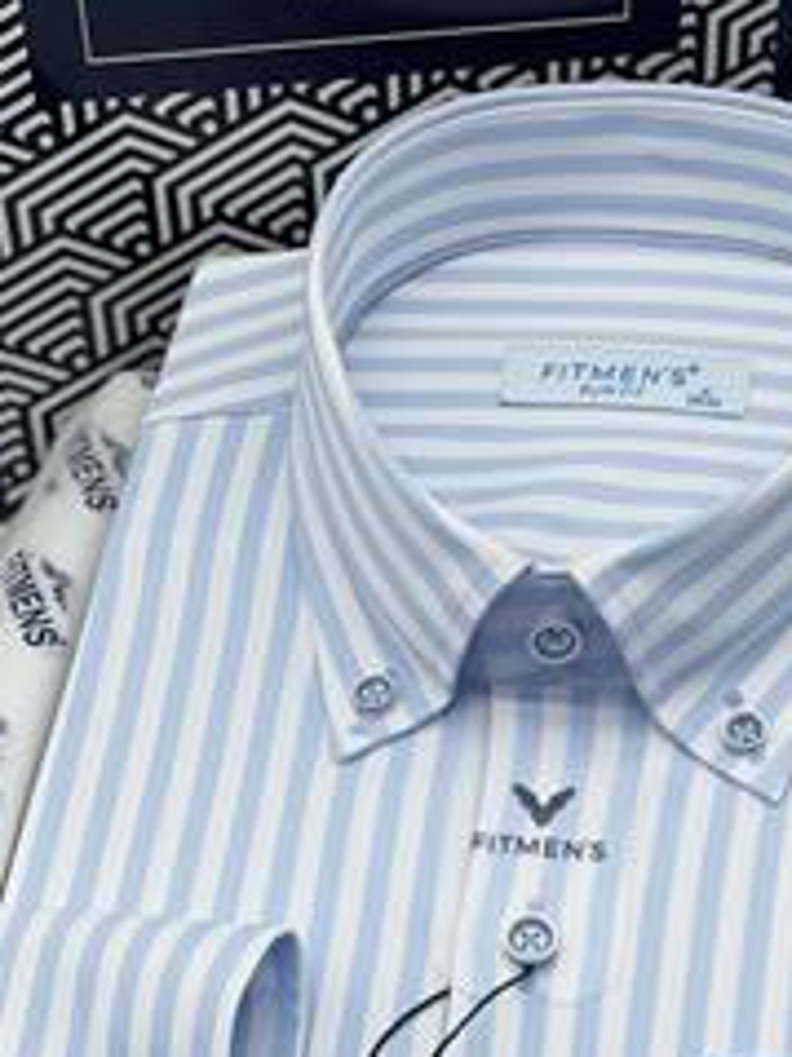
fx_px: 2748
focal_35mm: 90
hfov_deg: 16.4
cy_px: 789
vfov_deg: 21.6
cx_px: 544
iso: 32
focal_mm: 6
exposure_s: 1/347
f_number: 2
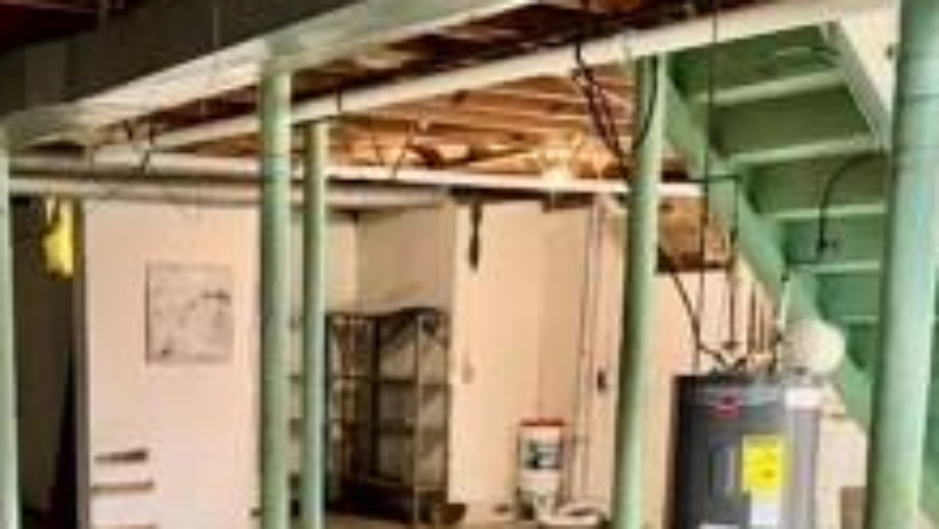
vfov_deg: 20.2
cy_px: 572
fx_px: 1420
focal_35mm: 57
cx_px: 230
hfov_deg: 35.7
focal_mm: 6.76
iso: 640
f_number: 1.78
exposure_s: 1/40
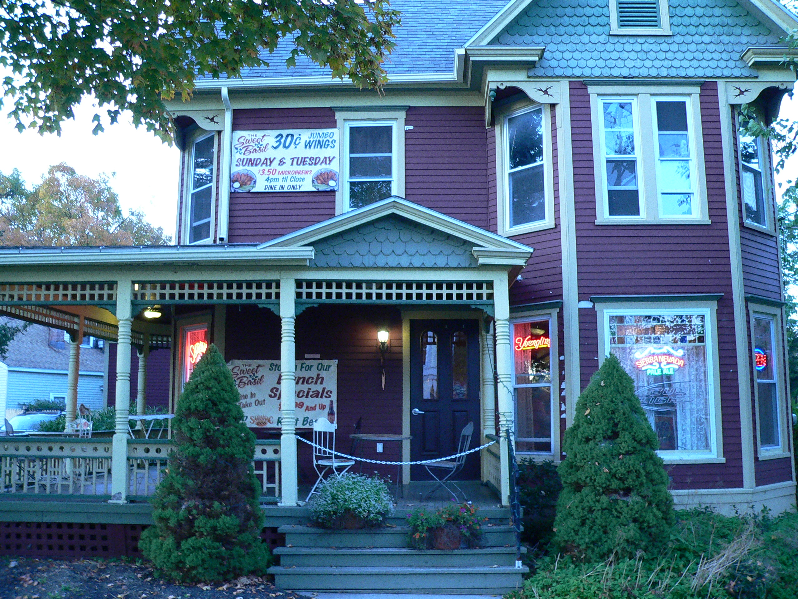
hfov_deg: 51.4
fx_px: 830
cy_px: 300
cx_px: 399
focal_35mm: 36
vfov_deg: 39.7
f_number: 2.8
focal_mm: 6
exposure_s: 1/20
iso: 200
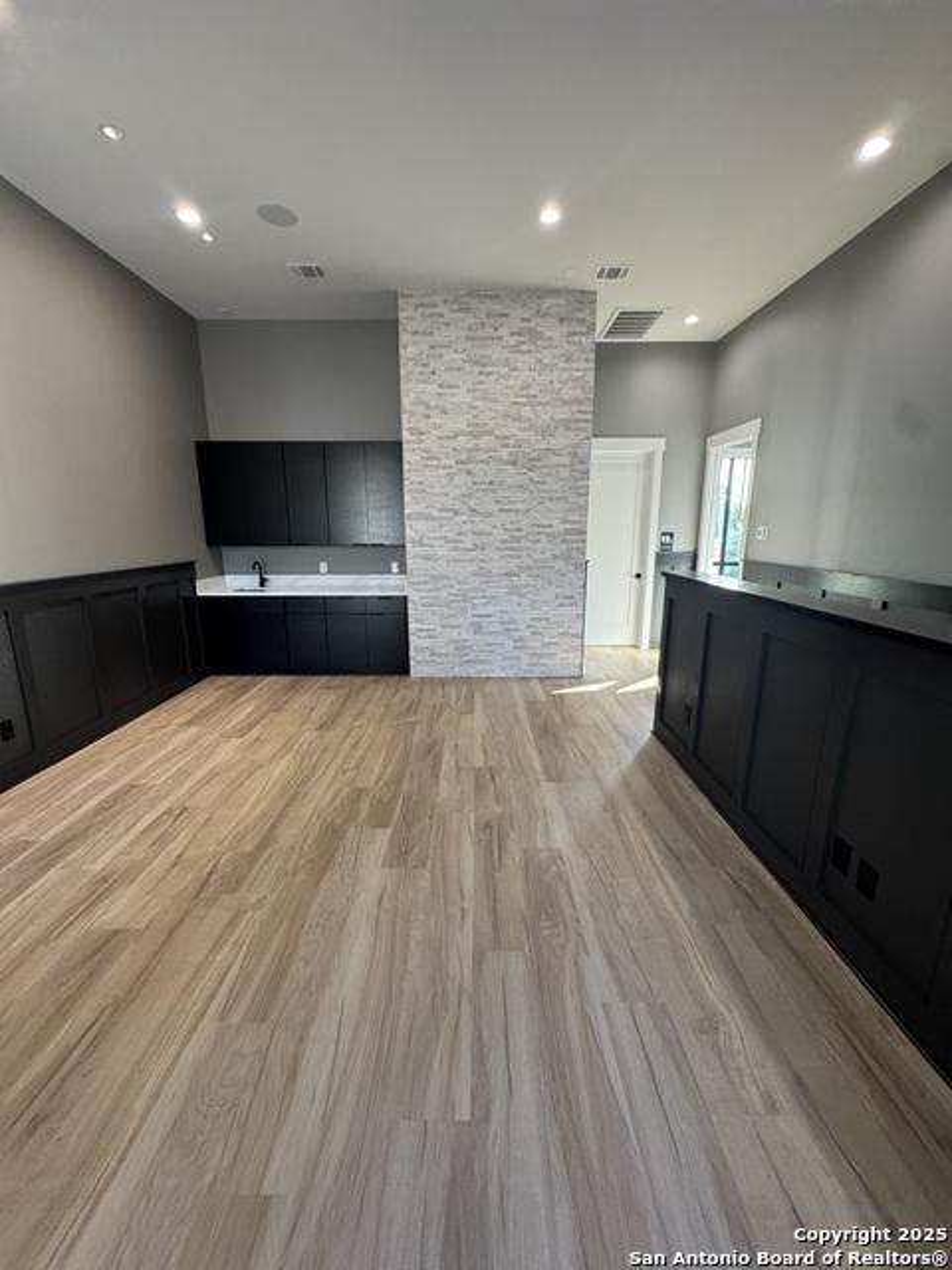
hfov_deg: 85.7
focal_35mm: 14
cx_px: 476
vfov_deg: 102.1
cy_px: 635
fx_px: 513
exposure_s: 1/120
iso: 250
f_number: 2.2
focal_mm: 2.22
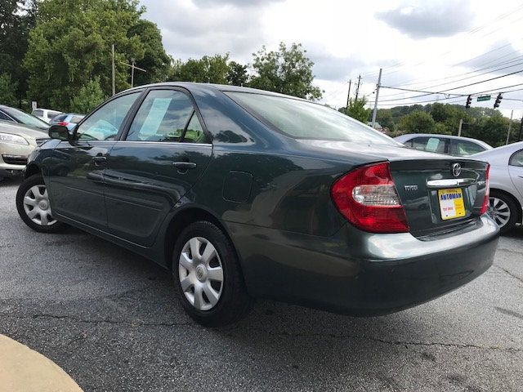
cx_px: 262
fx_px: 423
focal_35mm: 28
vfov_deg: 49.7
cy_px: 196
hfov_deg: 63.4
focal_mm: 3.99
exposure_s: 1/1198
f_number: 1.8
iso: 20
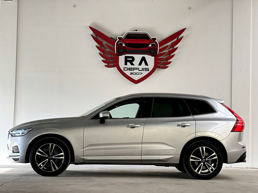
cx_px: 129
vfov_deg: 19.1
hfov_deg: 25.3
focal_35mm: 77
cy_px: 96
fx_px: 574
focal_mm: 9
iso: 125
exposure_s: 1/121
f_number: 2.8
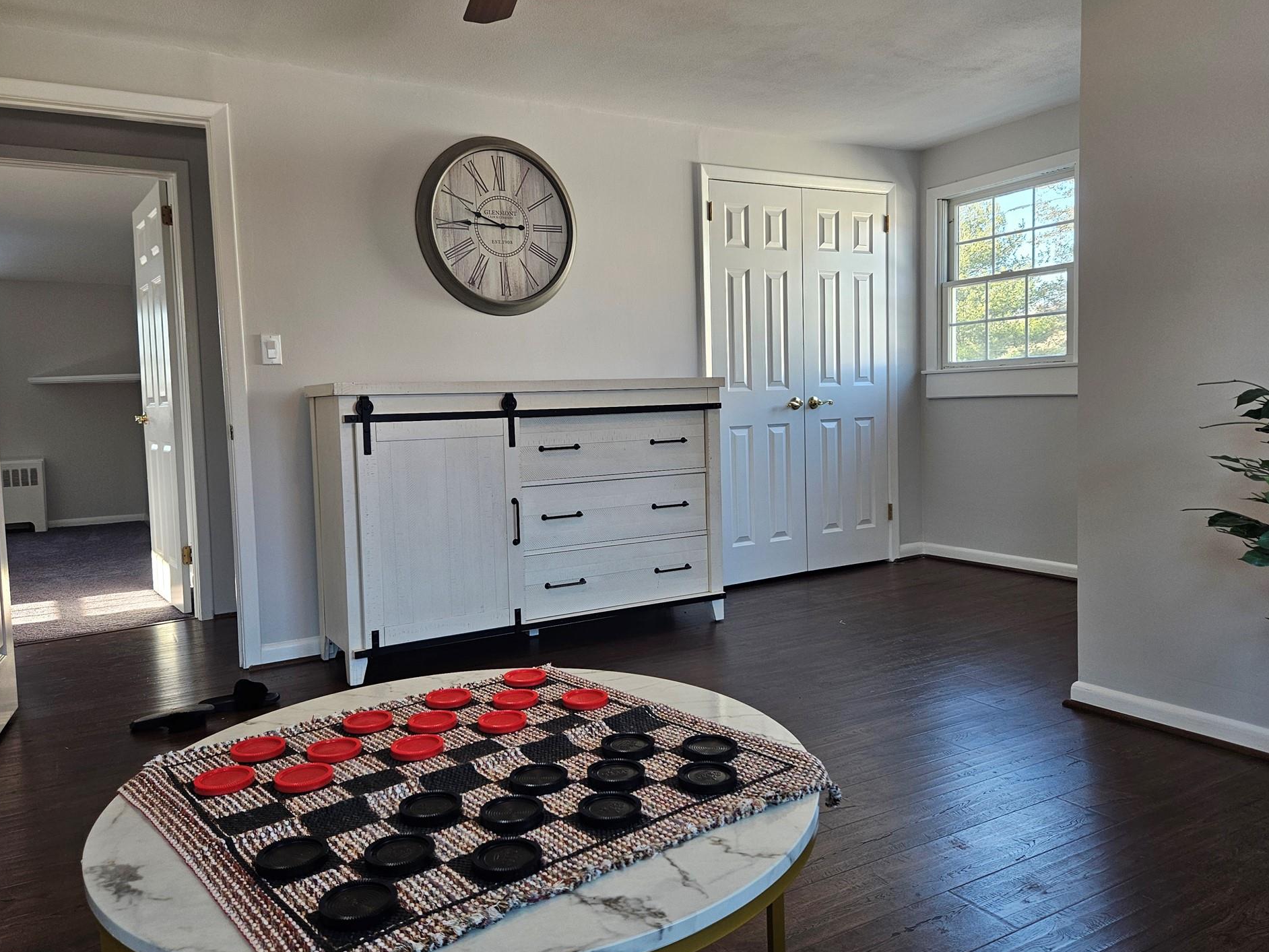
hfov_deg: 69.4
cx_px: 615
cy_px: 472
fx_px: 916
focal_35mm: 25
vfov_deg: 54.9
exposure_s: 1/120
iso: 125
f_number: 1.8
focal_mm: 5.4
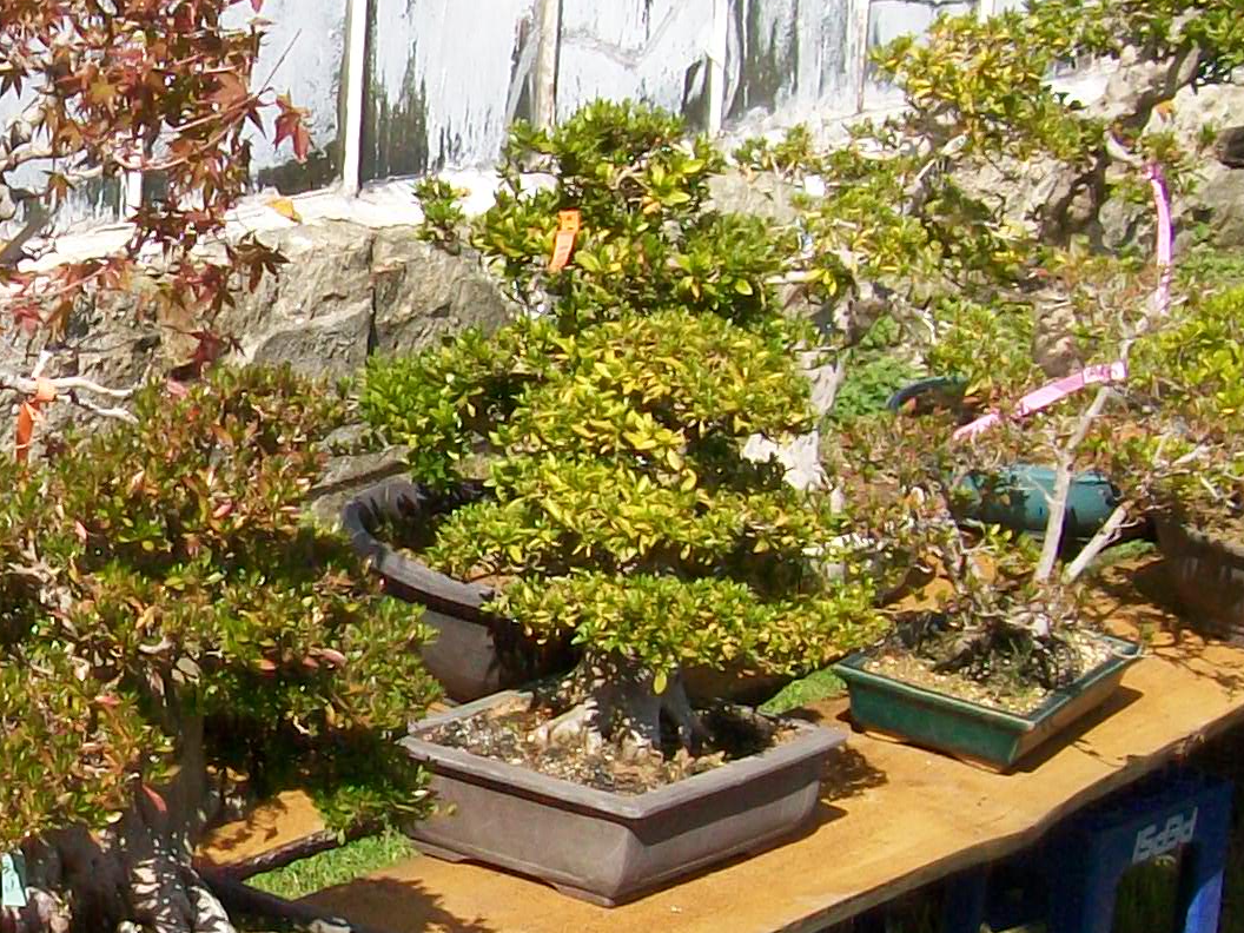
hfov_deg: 16.1
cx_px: -206
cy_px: 827
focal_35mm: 118
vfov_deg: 12.5
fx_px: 4241
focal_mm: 6.1
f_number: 4.9
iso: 64
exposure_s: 1/400
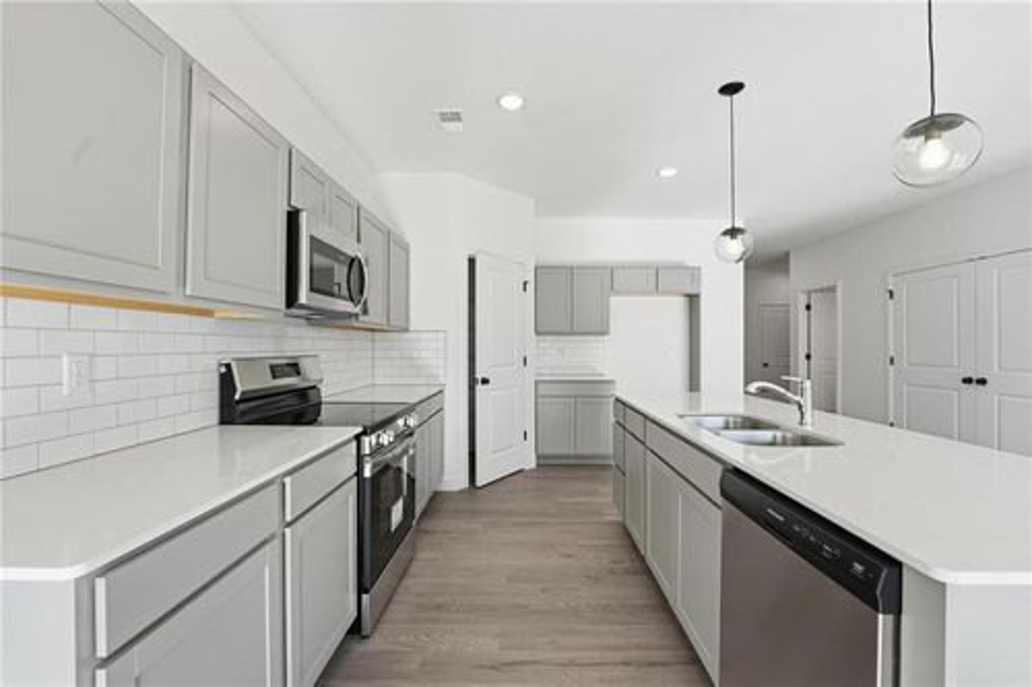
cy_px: 344
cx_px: 516
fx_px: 401
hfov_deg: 104.3
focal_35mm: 14
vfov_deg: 81.2
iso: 100
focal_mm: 14
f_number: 7.1
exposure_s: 1/60
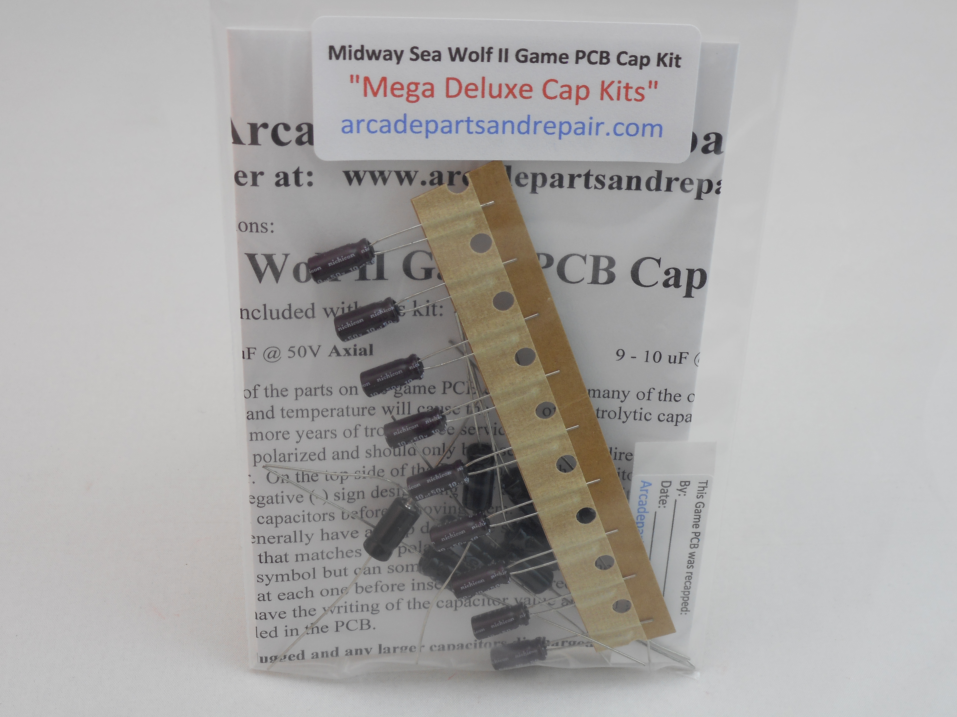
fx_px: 1659
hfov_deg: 32.2
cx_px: 473
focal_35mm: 60
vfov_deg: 24.4
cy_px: 354
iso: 110
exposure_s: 1/30
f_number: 5.1
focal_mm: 10.5
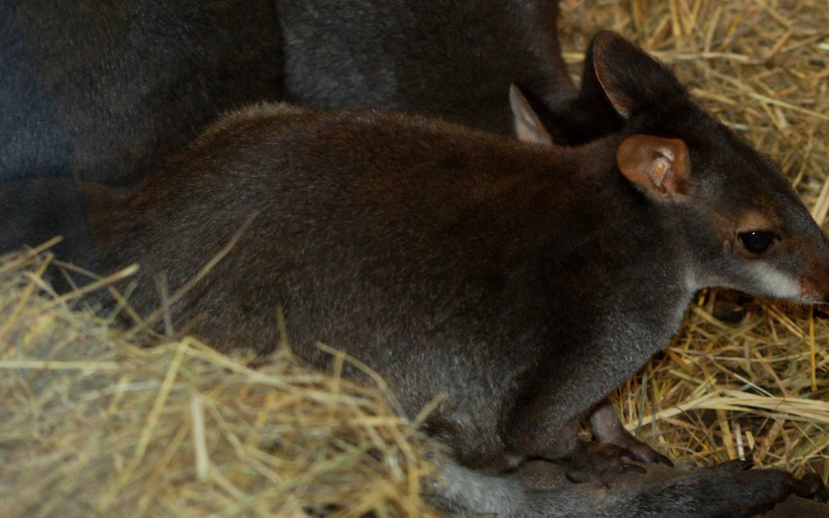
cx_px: 514
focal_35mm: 135
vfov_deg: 9.7
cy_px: 224
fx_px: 3050
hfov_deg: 15.5
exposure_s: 1/60
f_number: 5
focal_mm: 70
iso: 1000
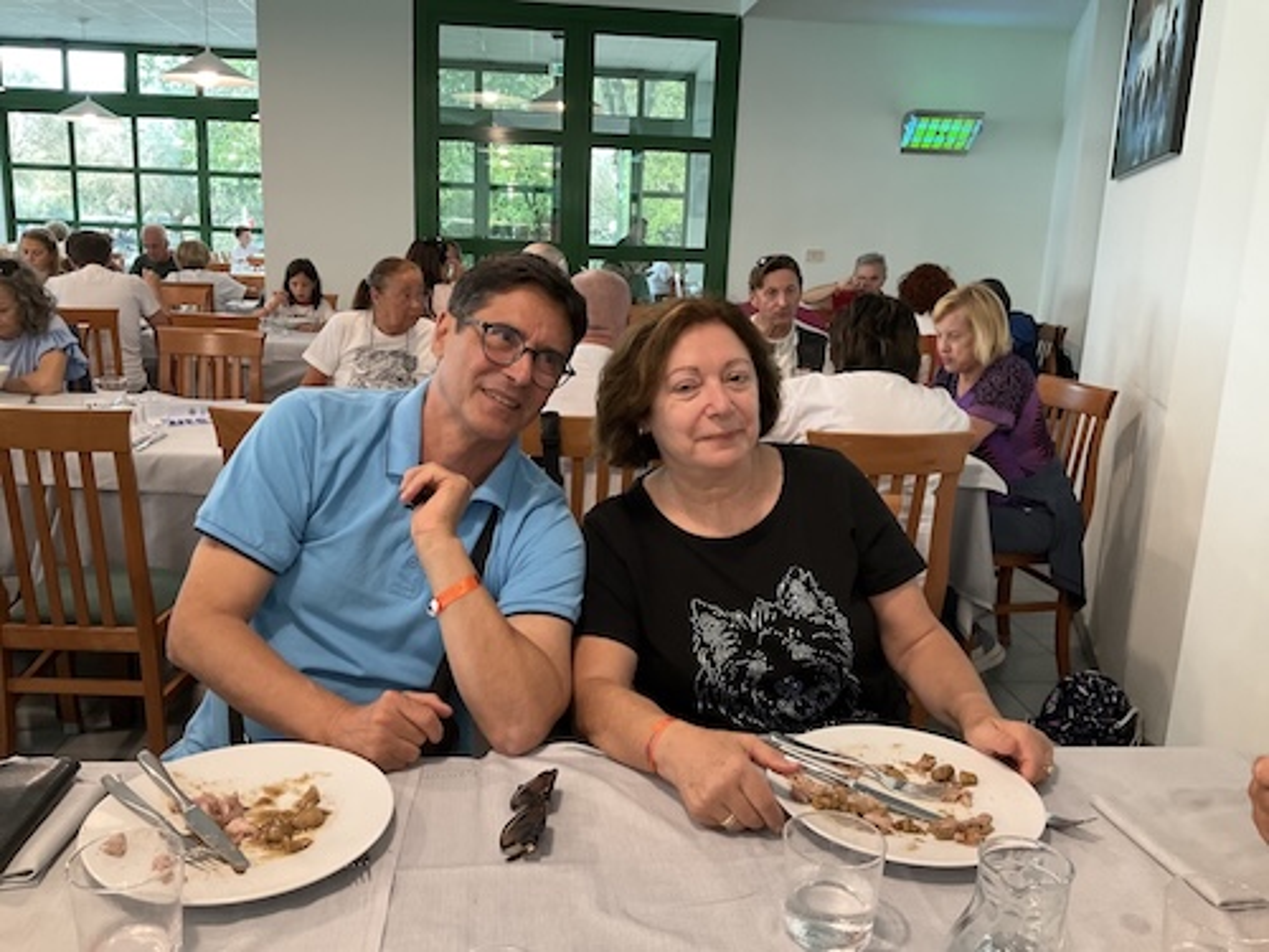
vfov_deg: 48.2
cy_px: 476
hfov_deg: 61.7
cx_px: 634
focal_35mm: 29
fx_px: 1063
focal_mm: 3
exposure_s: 1/50
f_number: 1.8
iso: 125
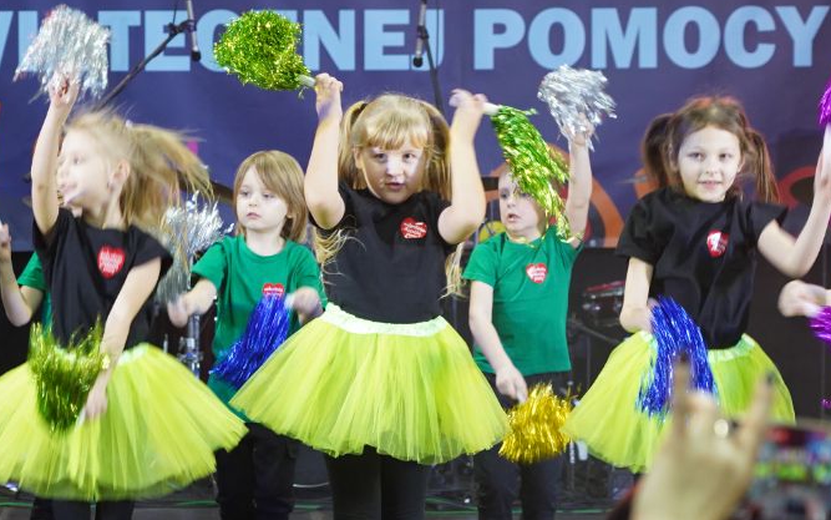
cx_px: 259
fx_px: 3284
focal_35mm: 145
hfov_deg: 14.4
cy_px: 315
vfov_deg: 9.0
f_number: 4.5
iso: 2000
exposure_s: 1/100
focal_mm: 73
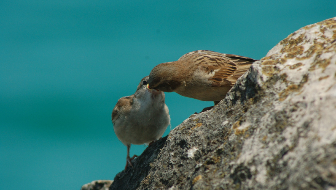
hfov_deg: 6.8
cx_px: 168
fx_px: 2807
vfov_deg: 3.9
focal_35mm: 315
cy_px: 102
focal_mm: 200
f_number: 4.5
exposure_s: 1/1250
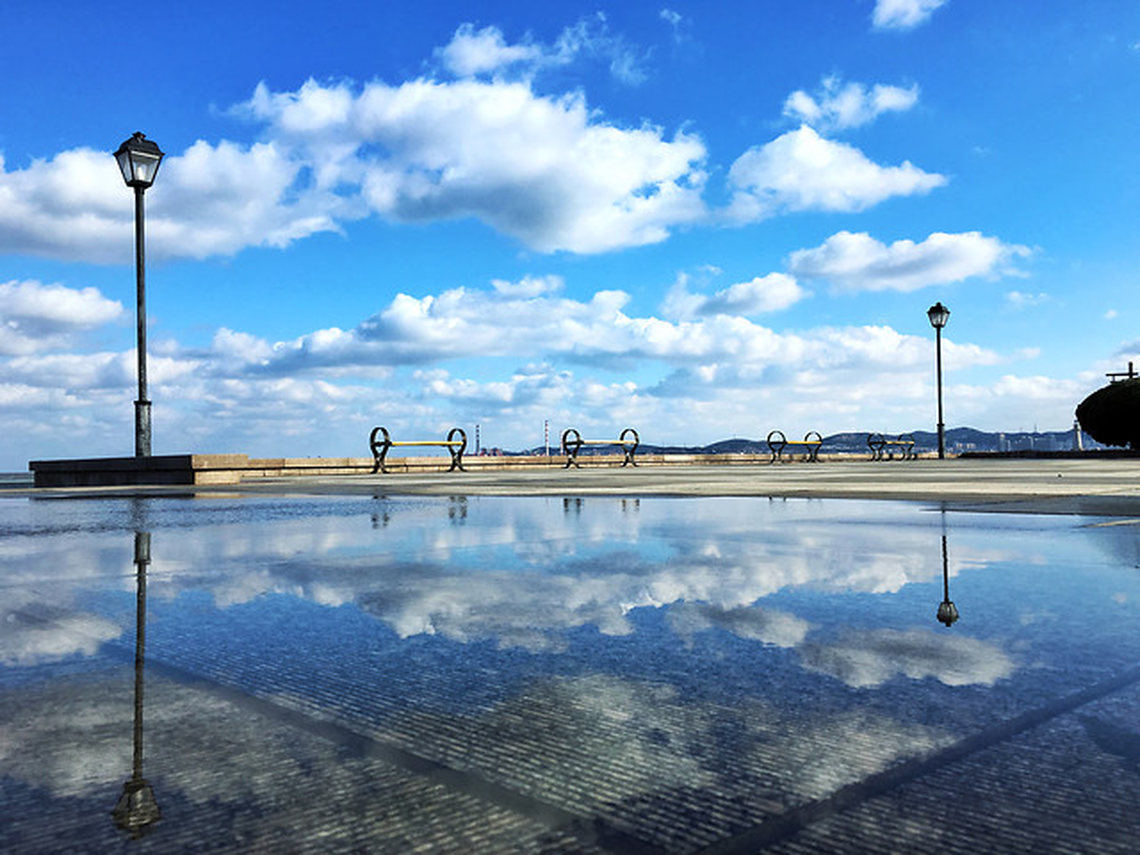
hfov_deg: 61.7
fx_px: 955
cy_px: 428
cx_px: 570
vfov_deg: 48.2
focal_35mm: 29
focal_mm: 4.15
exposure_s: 1/2024
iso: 25
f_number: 2.2
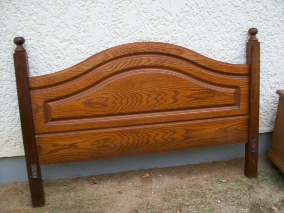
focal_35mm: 36
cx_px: 142
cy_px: 106
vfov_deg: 39.7
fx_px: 295
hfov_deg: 51.4
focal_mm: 6
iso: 80
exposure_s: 1/160
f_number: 2.7
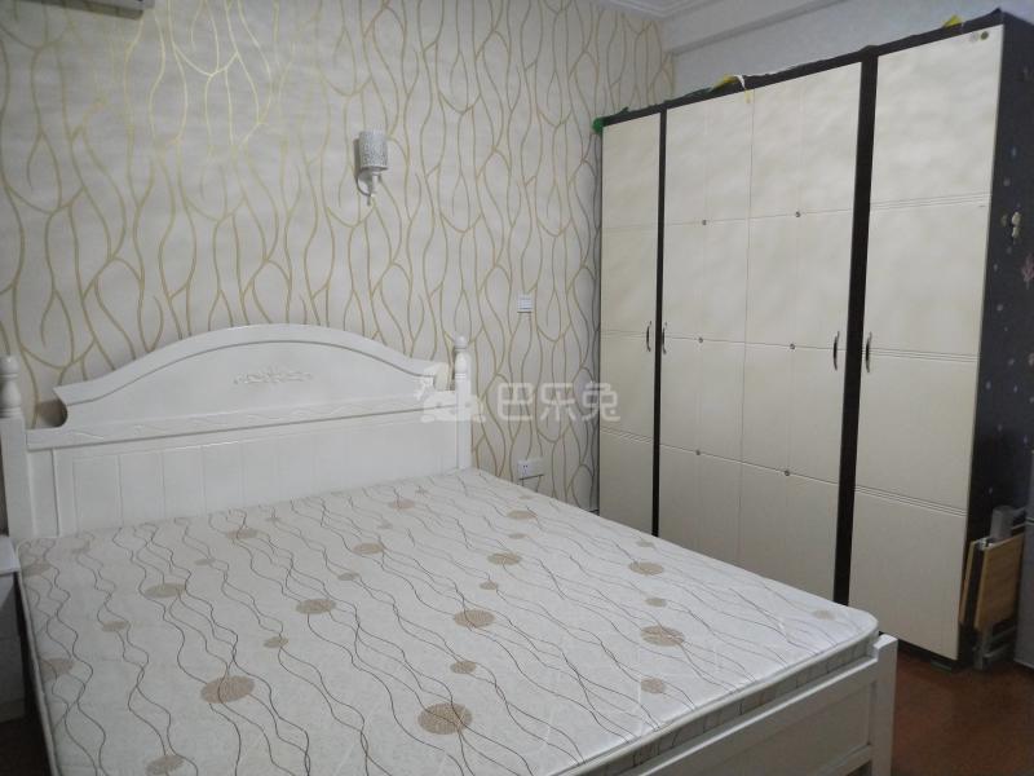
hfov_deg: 67.3
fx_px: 777
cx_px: 517
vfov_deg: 53.1
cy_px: 388
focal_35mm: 26
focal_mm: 4.75
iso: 829
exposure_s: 1/33.3
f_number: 1.8
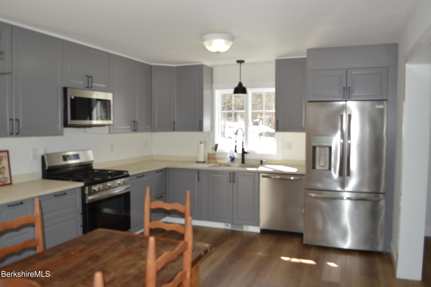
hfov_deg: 67.4
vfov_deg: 47.8
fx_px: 323
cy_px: 144
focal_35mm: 27
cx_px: 216
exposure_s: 1/160
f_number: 4
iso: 100
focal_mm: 18
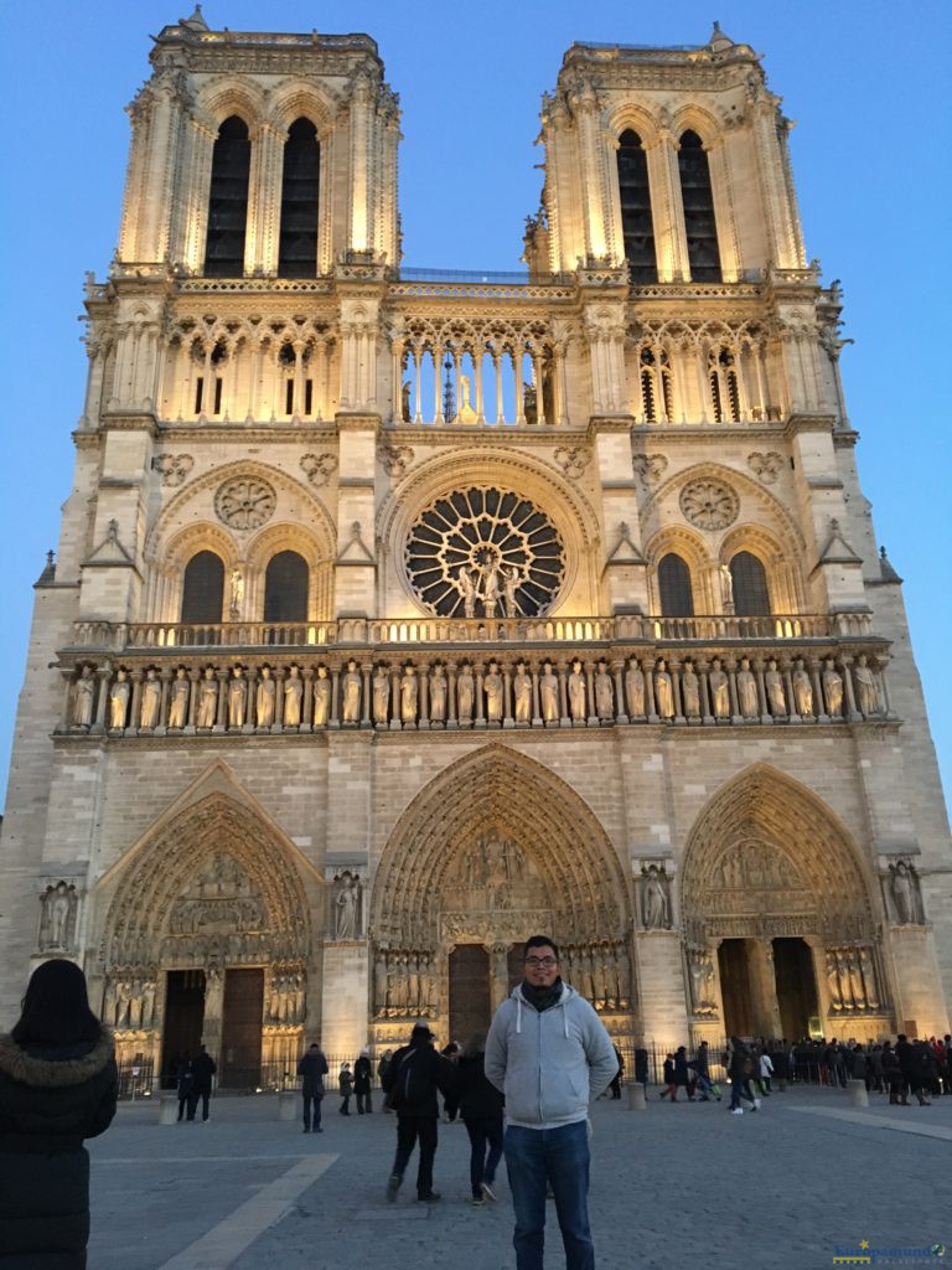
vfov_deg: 61.7
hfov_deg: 48.2
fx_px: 1063
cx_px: 476
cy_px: 635
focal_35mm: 29
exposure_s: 1/17
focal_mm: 4.15
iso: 200
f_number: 2.2
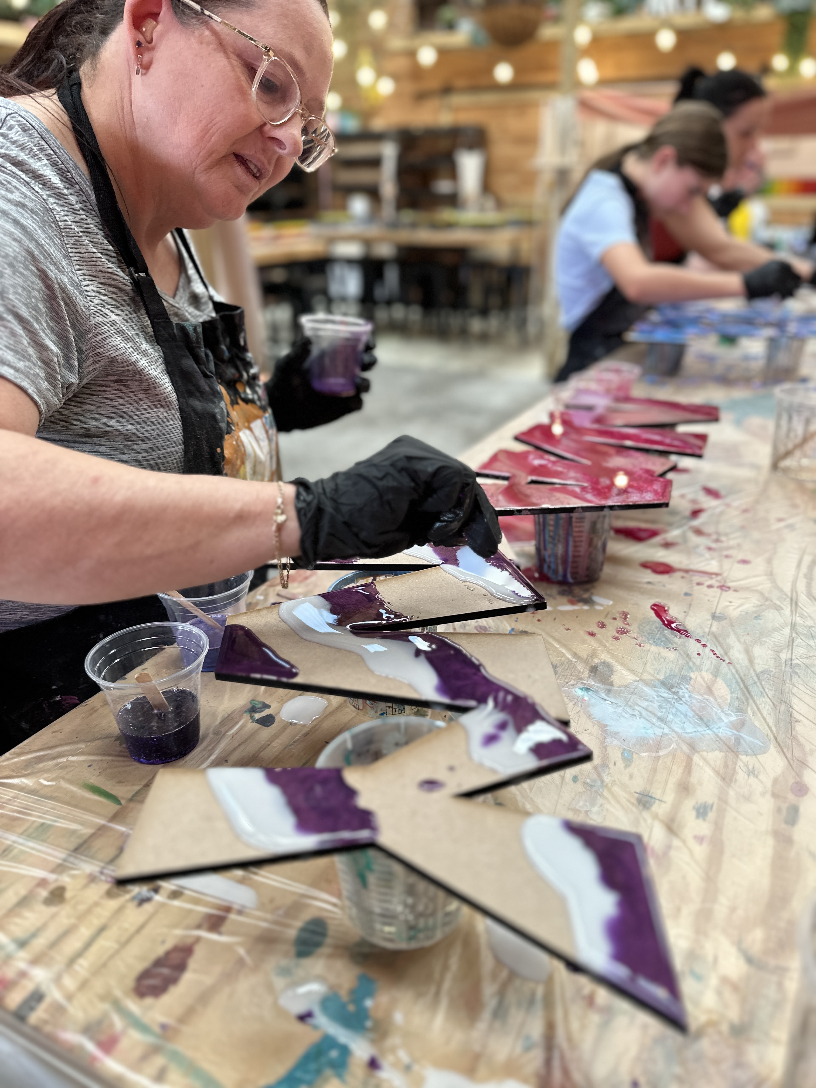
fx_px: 754
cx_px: 408
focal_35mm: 24
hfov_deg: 56.8
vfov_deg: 71.6
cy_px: 544
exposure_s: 1/100
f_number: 1.78
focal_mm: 6.86
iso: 125
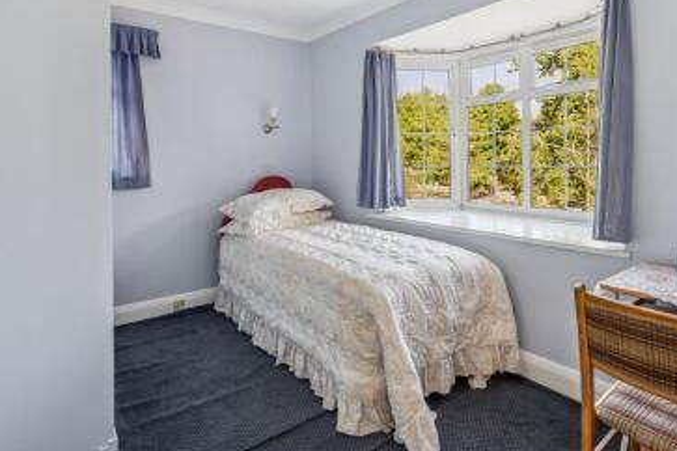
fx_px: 395
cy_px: 165
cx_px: 352
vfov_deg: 58.6
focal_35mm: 21
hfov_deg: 81.2
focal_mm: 16
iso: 640
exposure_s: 1/30
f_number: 5.6
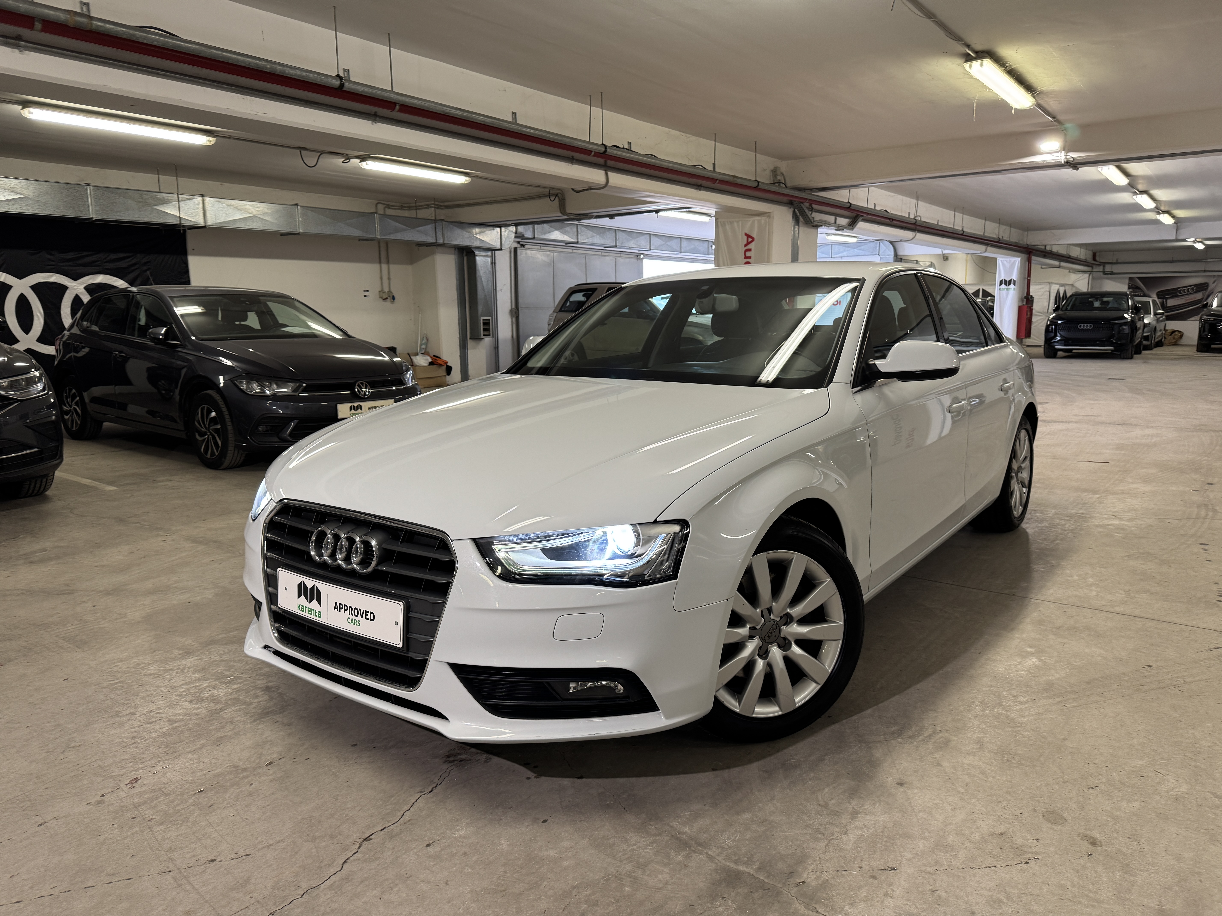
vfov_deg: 56.8
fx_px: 847
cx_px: 611
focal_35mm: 24
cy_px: 458
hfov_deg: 71.6
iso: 125
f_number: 1.78
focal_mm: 6.76
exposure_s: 1/50
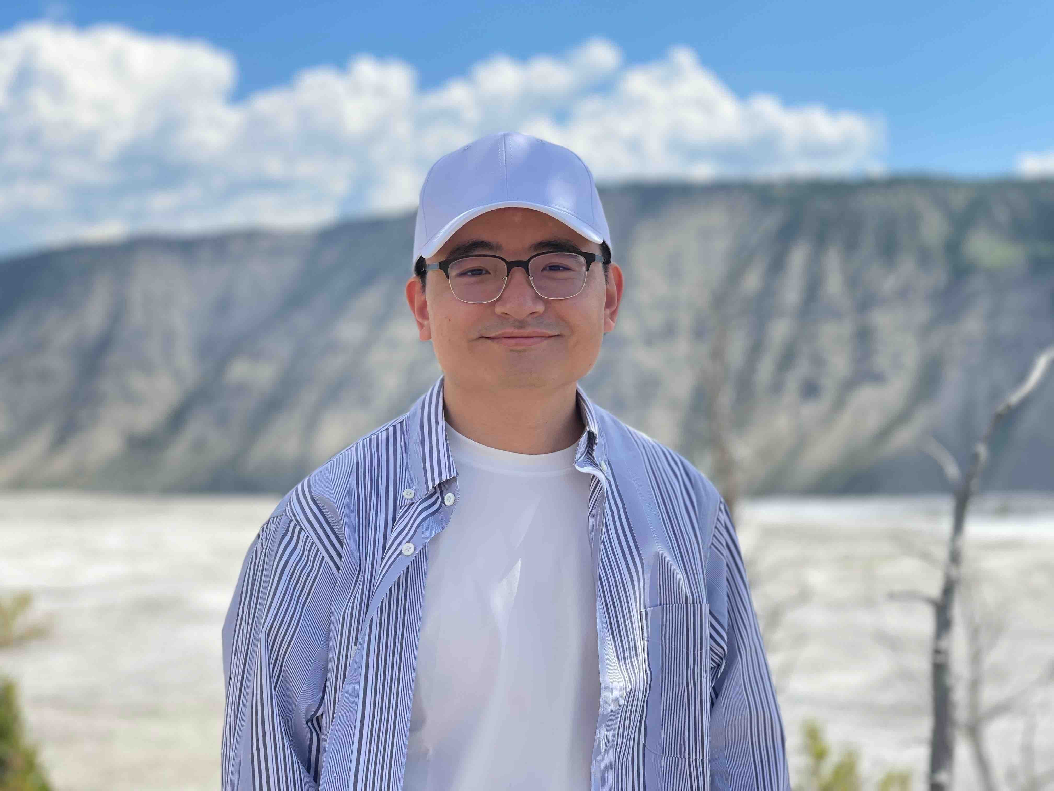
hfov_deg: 30.3
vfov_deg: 22.9
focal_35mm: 64
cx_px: 527
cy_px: 396
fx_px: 1949
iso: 32
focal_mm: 7.5
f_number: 2.2
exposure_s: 1/1014
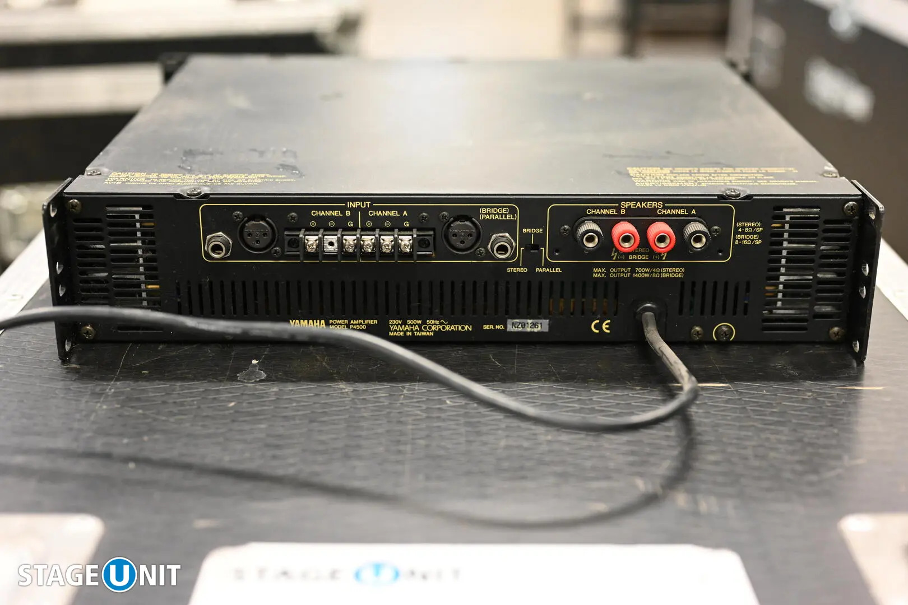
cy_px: 302
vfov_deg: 27.0
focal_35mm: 50
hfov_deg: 39.6
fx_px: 1261
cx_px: 454
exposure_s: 1/60
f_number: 2.8
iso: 3200
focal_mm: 50
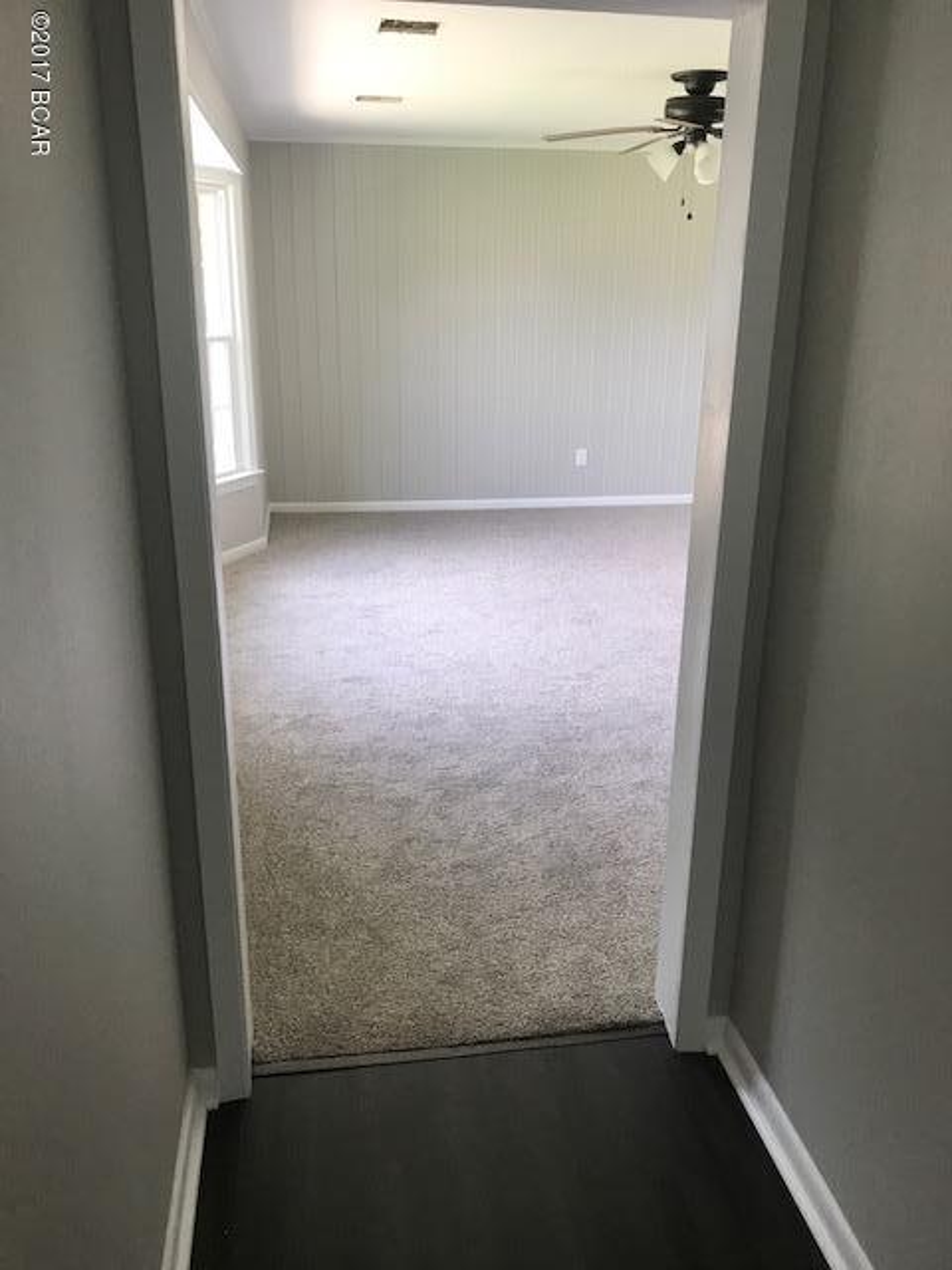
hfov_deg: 49.7
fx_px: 1027
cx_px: 476
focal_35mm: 28
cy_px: 635
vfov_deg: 63.4
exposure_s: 1/30
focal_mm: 3.99
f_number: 1.8
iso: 25
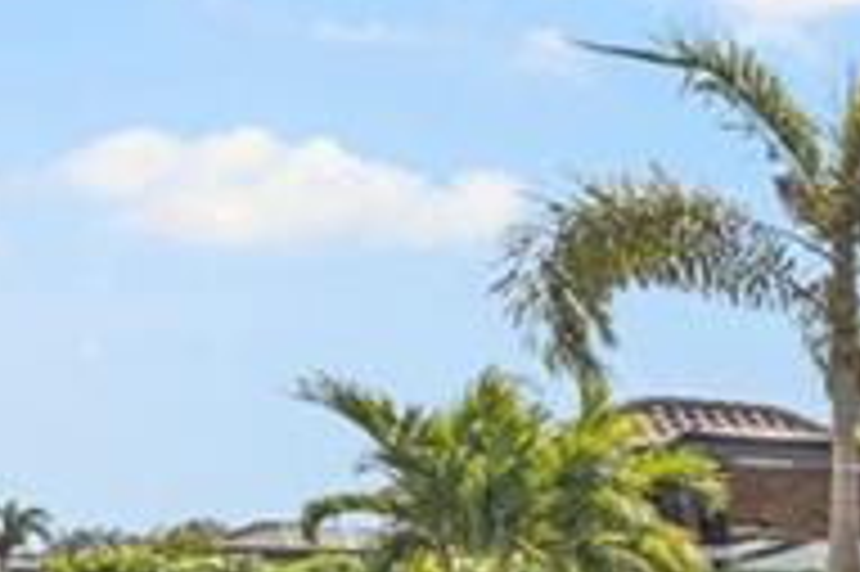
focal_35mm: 75
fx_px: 1790
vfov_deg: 17.5
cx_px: 2197
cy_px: 637
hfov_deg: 14.1
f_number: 9
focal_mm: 14
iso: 320
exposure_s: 1/60
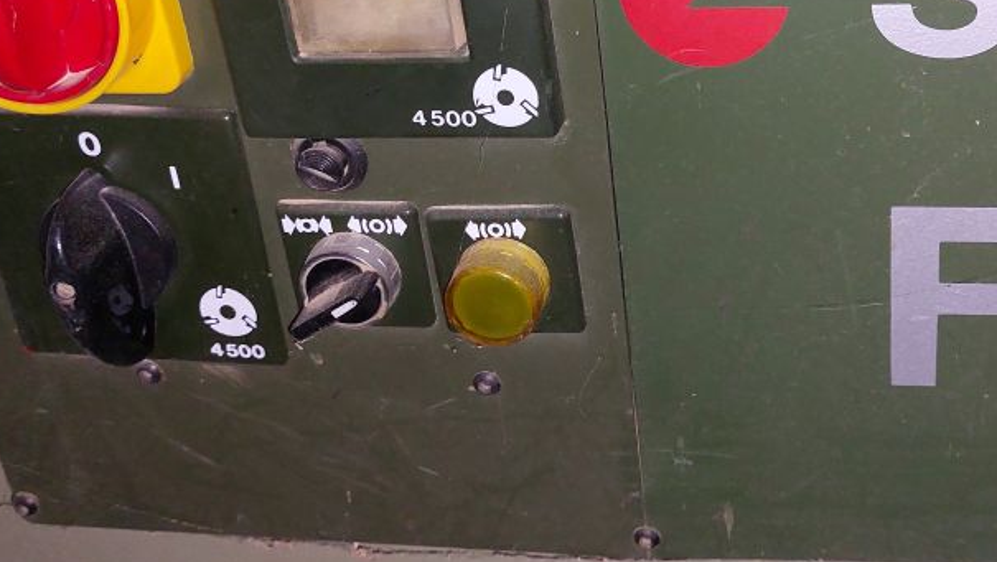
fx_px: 1270
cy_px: 109
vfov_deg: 24.5
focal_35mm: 48
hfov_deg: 42.3
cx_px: 668
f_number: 1.8
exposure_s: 1/100
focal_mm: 5.23
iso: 250
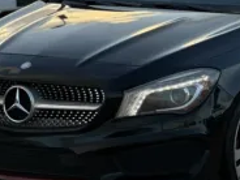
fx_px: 1858
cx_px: 163
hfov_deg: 7.4
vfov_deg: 5.5
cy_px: -20
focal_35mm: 268
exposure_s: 1/137
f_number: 2.8
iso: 20
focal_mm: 9
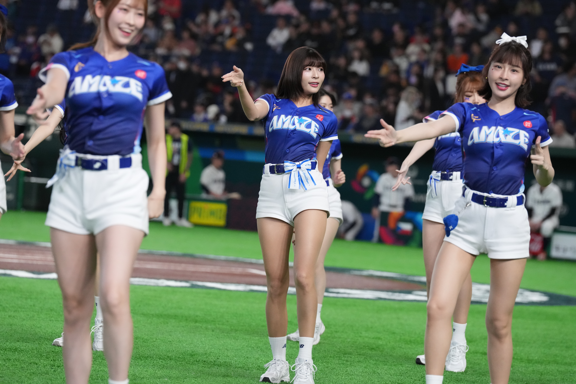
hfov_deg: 10.3
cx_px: 288
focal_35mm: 200
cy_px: 192
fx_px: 3200
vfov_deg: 6.9
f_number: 5
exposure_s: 1/1250
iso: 5000
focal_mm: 200
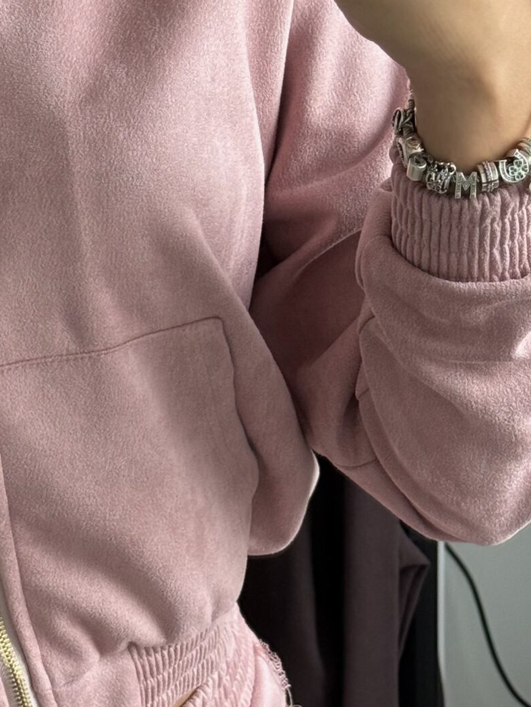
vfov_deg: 16.7
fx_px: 2392
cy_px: 566
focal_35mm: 117
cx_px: -19
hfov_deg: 12.5
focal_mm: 6.76
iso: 160
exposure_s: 1/60
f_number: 1.78
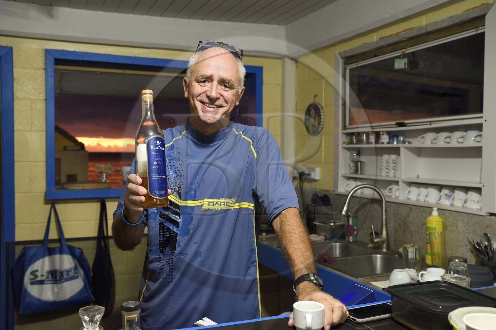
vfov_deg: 36.8
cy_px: 165
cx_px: 248
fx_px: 496
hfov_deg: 53.2
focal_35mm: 36
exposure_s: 1/25
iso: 1600
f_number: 5.6
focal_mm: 36
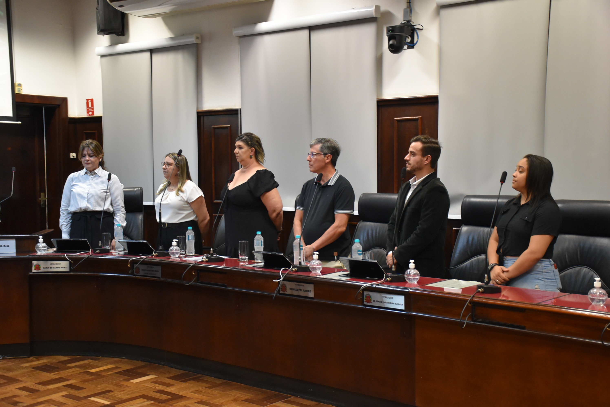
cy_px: 204
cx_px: 305
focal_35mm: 48
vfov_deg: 28.1
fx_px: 814
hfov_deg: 41.1
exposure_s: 1/60
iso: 1800
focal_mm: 32
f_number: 4
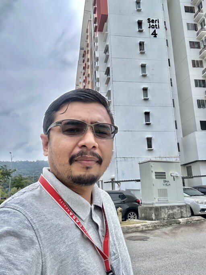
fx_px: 238
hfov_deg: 46.8
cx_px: 103
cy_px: 138
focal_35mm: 30
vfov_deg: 60.0
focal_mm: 2.69
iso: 25
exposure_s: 1/651
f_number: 1.9
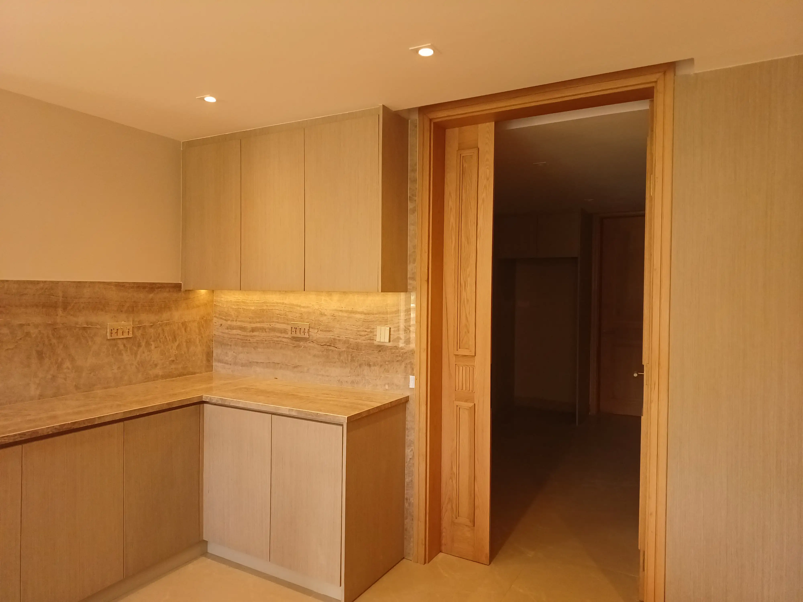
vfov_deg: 58.9
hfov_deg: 73.9
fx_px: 534
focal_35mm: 23
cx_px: 402
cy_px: 301
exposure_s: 1/180
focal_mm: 5.06
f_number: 1.8
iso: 400
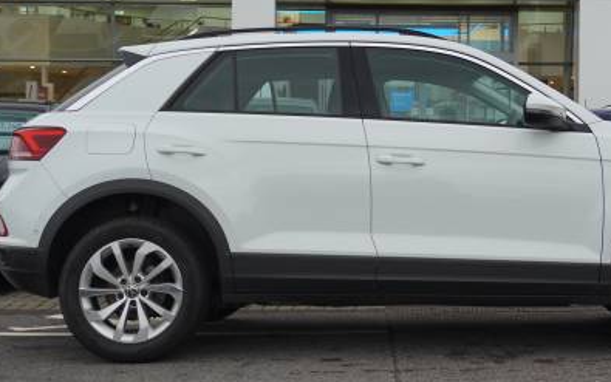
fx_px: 1113
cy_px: 142
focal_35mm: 67
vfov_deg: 19.4
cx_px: 435
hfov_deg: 30.3
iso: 800
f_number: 4.5
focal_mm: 27
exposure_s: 1/160
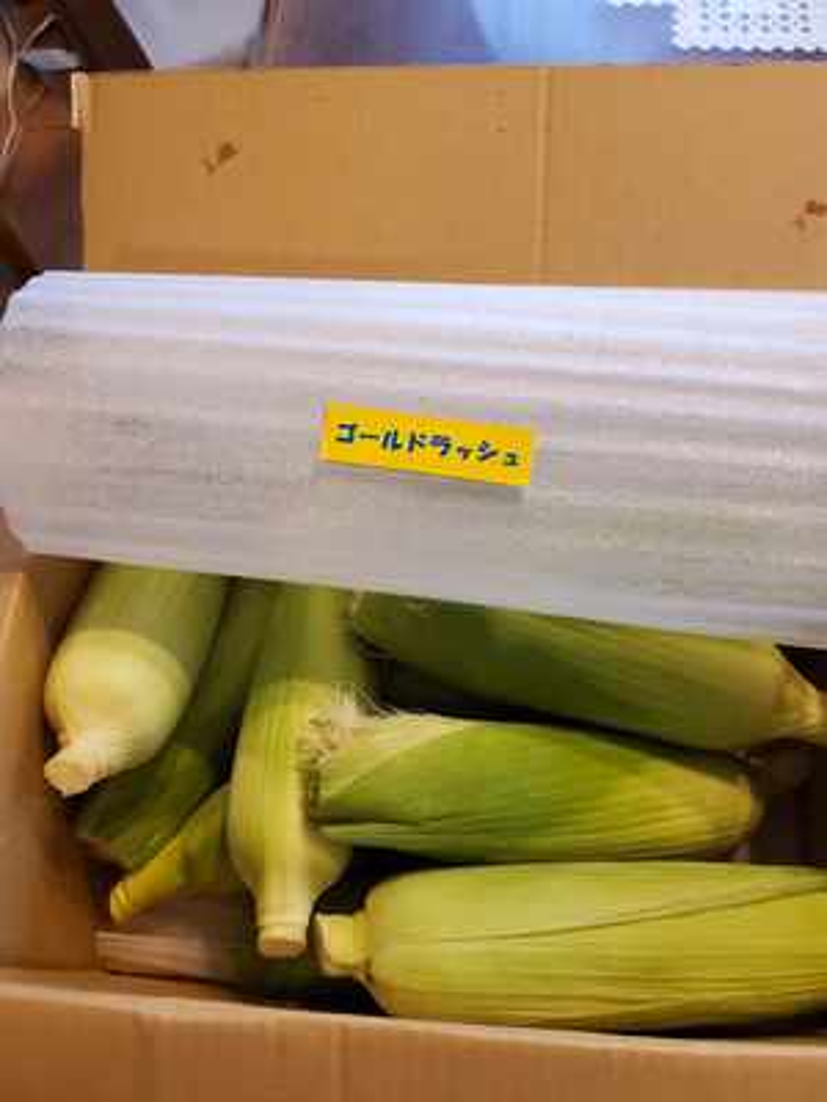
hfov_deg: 53.1
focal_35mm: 26
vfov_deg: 67.3
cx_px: 414
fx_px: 828
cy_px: 551
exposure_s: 1/50
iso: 250
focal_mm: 4.3
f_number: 2.4
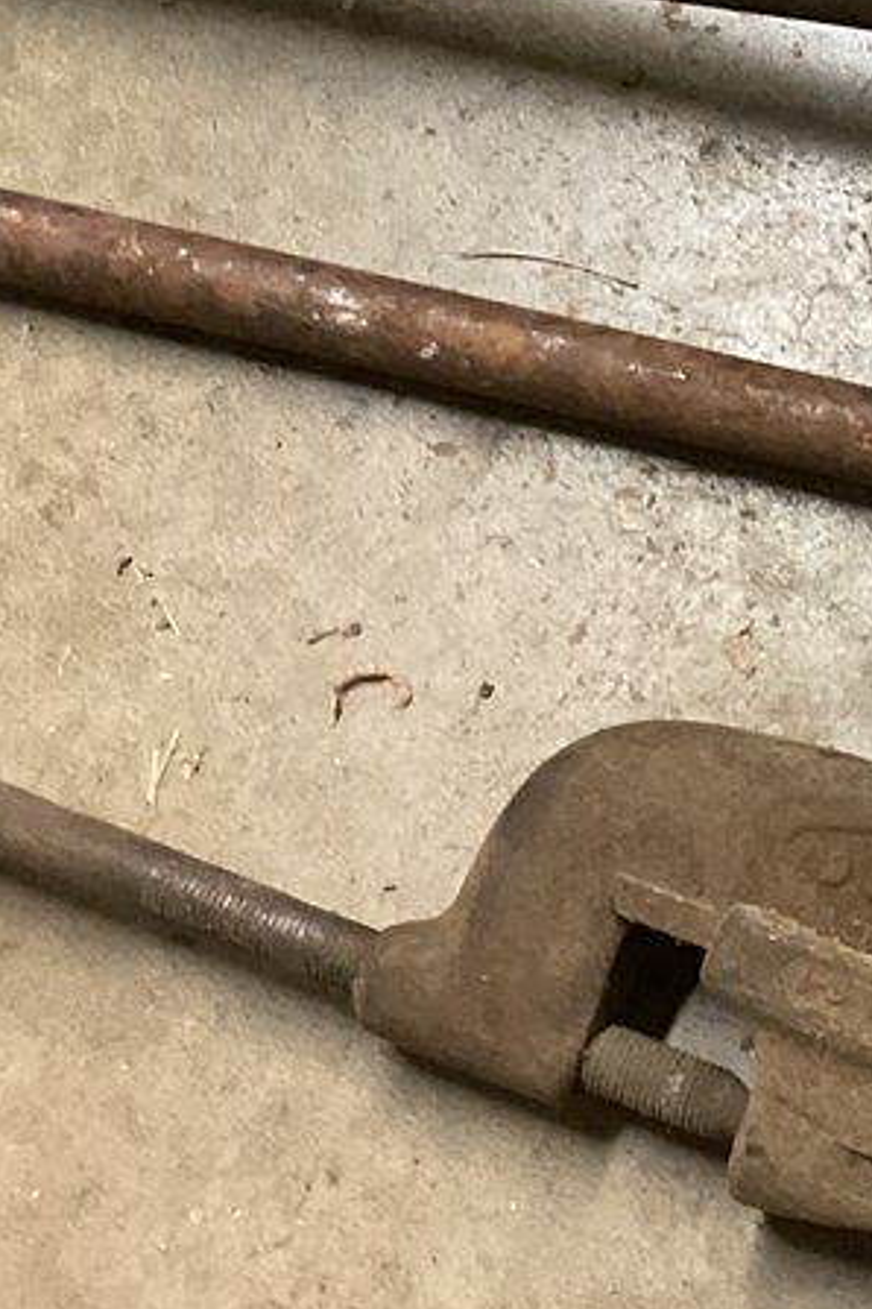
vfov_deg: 19.9
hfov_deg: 12.8
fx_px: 3706
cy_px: 406
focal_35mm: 102
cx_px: 1271
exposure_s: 1/40
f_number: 1.8
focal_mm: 3
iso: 250
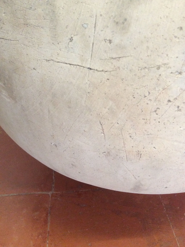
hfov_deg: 44.1
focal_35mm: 32
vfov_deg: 56.9
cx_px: 92
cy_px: 124
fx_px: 229
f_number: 2.4
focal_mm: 3.3
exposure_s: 1/25
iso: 320
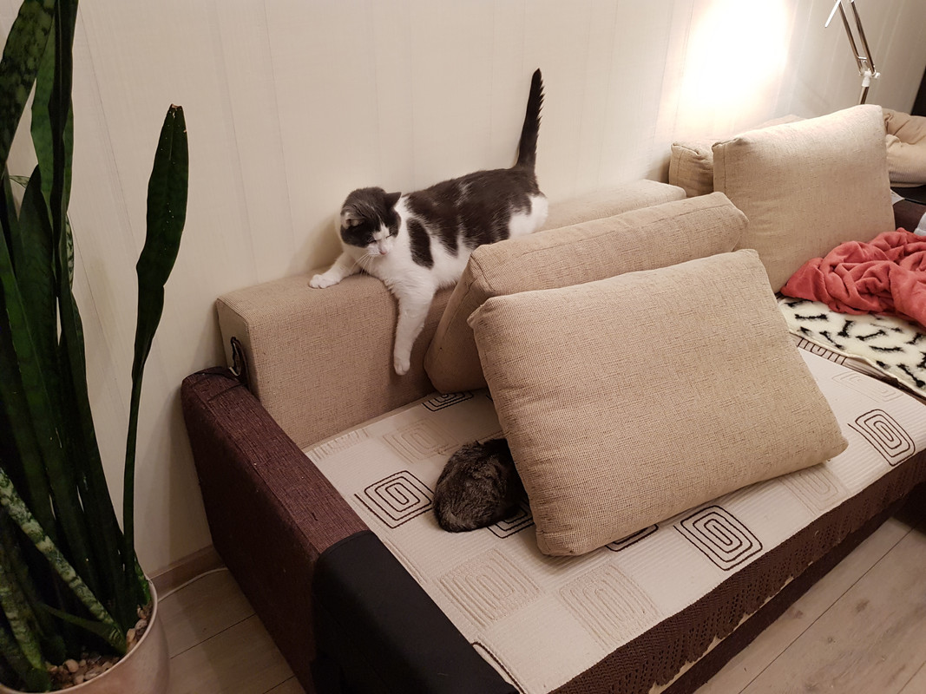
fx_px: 695
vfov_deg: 53.1
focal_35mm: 26
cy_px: 347
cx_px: 463
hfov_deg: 67.3
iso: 200
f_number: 1.7
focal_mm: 4.3
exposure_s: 1/33
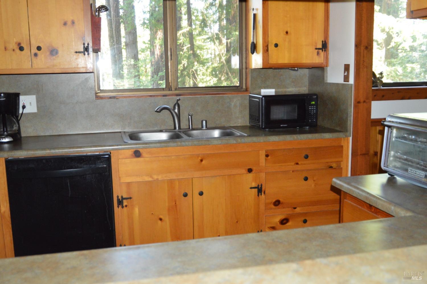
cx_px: 214
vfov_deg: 36.8
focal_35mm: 36
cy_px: 142
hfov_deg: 53.2
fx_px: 427
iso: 1800
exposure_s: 1/60
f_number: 3.5
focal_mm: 24
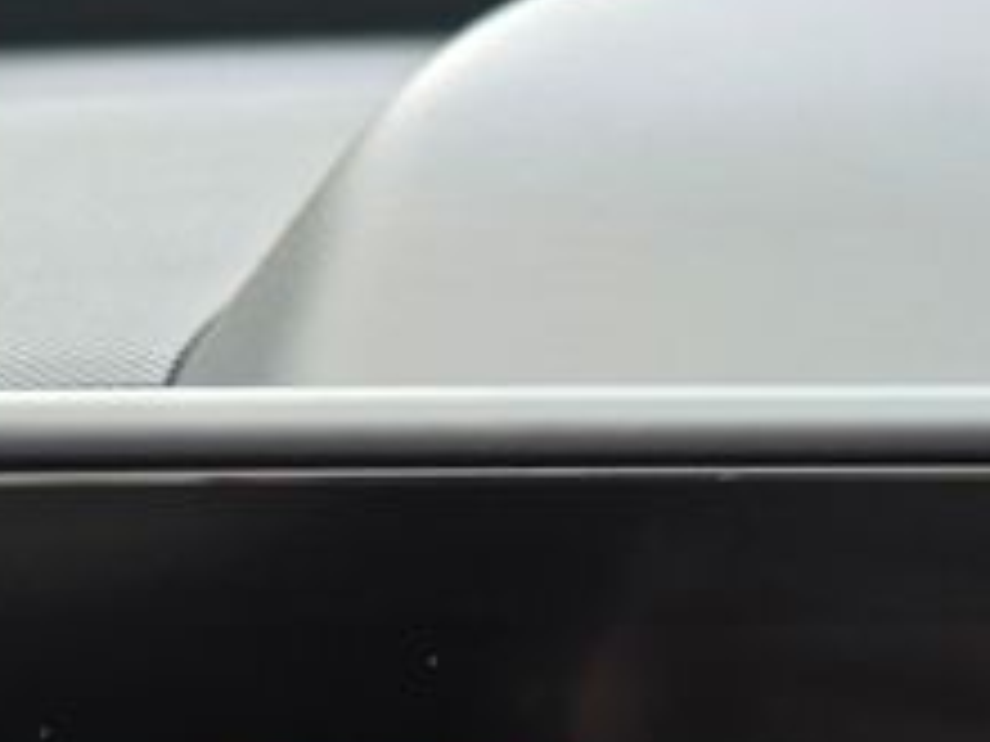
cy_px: 1309
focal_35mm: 107
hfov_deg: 16.1
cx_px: 1660
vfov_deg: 12.7
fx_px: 3060
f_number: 1.7
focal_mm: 6.3
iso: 64
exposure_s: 1/180
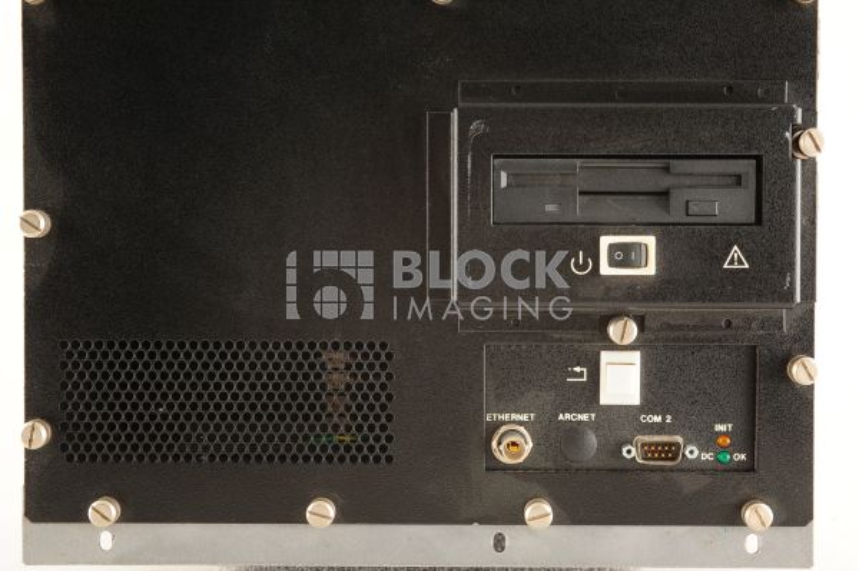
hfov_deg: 39.6
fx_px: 1192
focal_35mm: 50
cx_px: 430
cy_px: 286
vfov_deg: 26.9
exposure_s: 1/125
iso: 1600
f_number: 10
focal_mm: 50
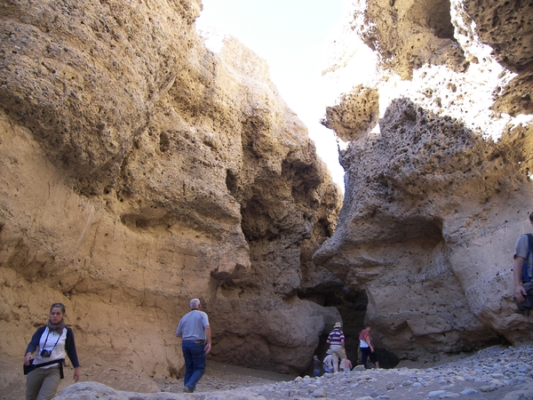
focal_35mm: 24
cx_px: 266
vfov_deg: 56.8
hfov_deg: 71.6
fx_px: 370
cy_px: 200
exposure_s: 1/50
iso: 50
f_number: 2.8
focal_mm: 5
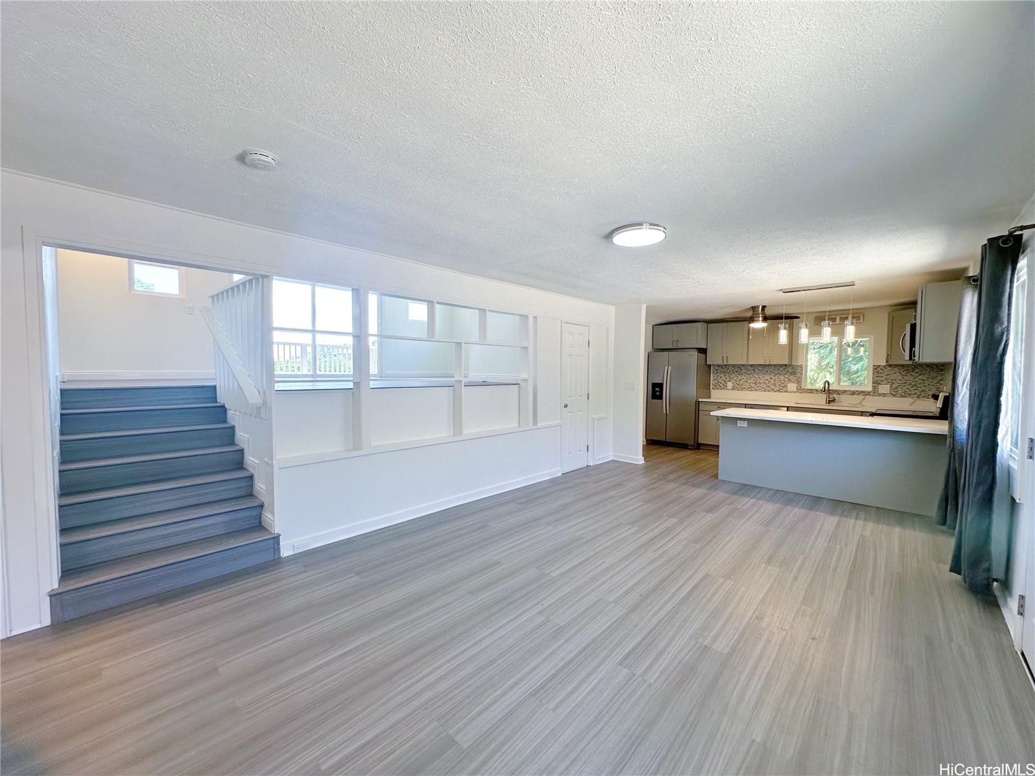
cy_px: 388
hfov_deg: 102.1
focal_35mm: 14
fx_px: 419
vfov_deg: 85.7
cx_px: 518
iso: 125
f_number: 2.2
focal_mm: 2.22
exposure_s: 1/120
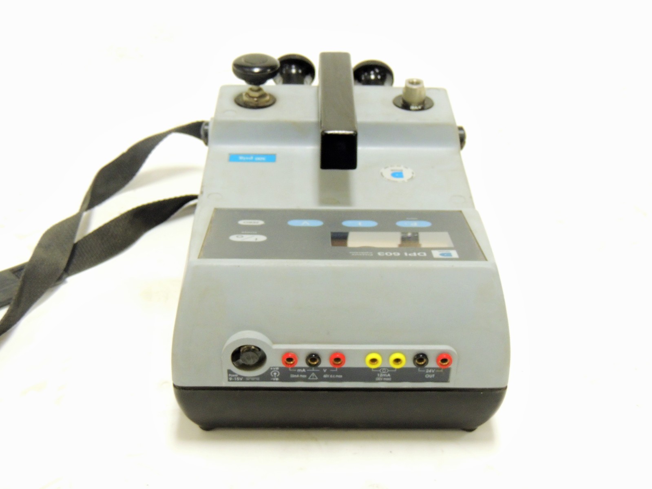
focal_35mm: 50
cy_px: 244
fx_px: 942
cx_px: 326
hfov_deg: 38.2
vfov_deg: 29.1
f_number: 3.6
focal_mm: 8.9
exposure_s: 1/13
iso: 400
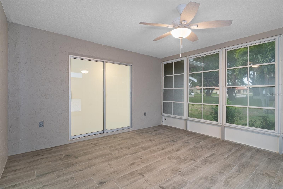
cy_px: 94
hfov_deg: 93.3
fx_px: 134
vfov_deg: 70.4
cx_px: 142
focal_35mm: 17
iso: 320
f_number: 8
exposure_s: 3.2
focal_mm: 17
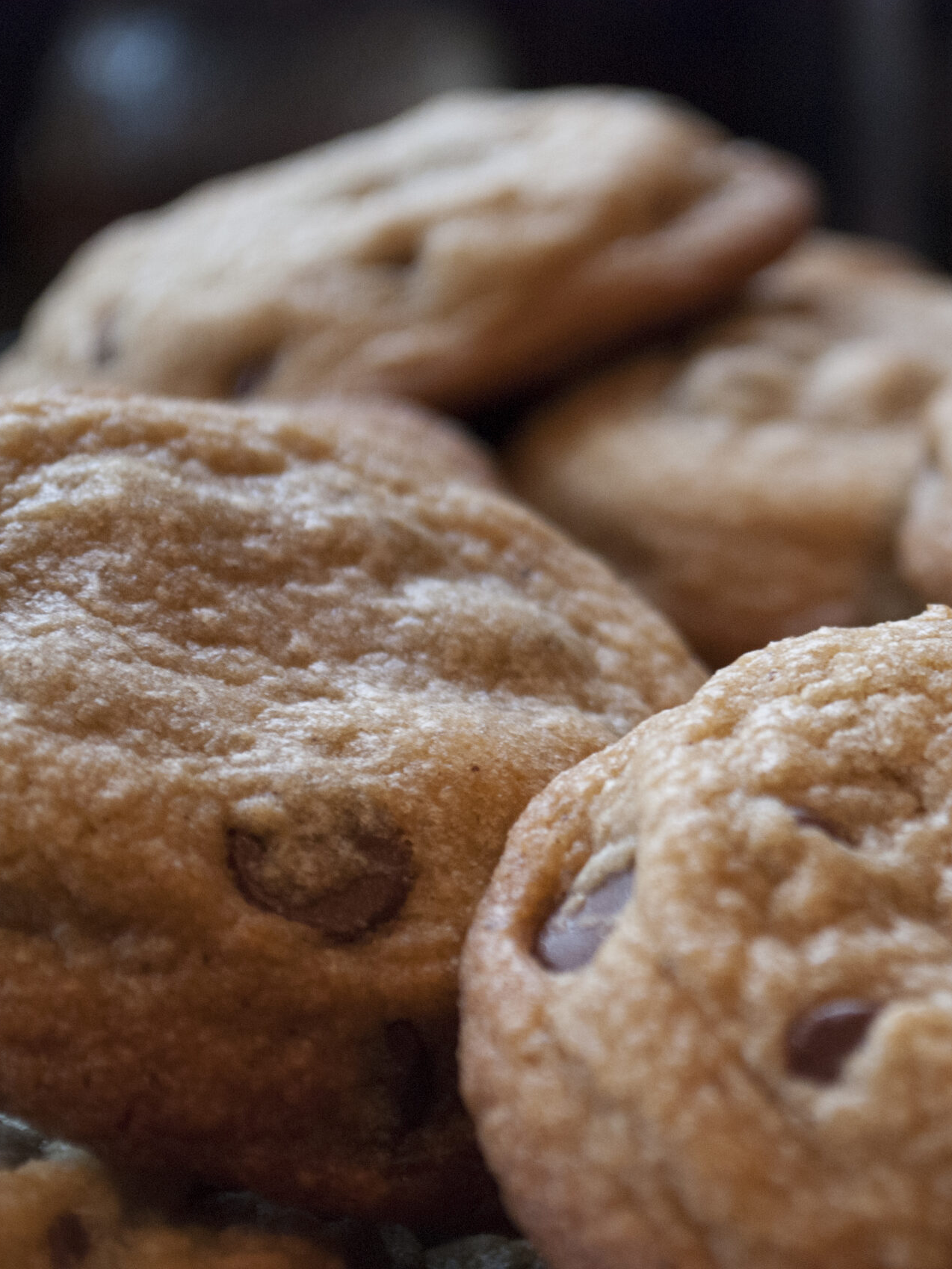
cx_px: 832
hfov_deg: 12.3
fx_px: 4389
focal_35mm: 120
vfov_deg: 16.4
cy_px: 636
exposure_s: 1/30
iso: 360
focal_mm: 55
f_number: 5.6
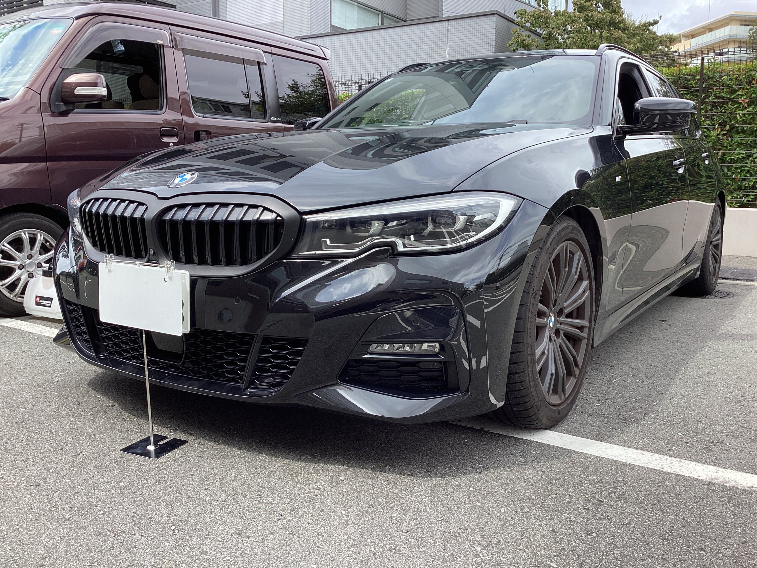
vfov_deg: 45.4
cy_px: 284
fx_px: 678
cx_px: 378
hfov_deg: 58.4
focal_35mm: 31
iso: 25
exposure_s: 1/304
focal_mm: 3.3
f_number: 2.4
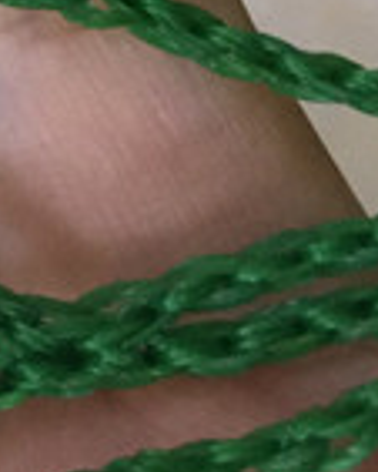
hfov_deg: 8.0
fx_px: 2249
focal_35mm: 161
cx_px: -843
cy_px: -244
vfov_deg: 11.5
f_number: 2.2
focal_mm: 4.15
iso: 100
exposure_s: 1/17
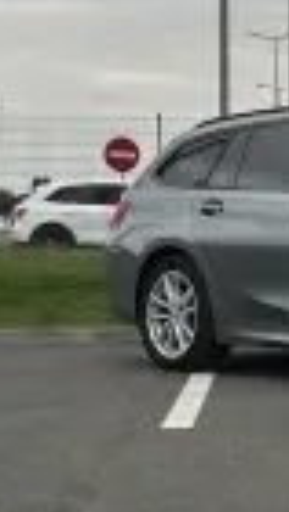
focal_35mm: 134
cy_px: 227
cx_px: 501
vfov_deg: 16.0
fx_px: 1821
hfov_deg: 8.7
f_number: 1.78
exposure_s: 1/122
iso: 80
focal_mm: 6.86
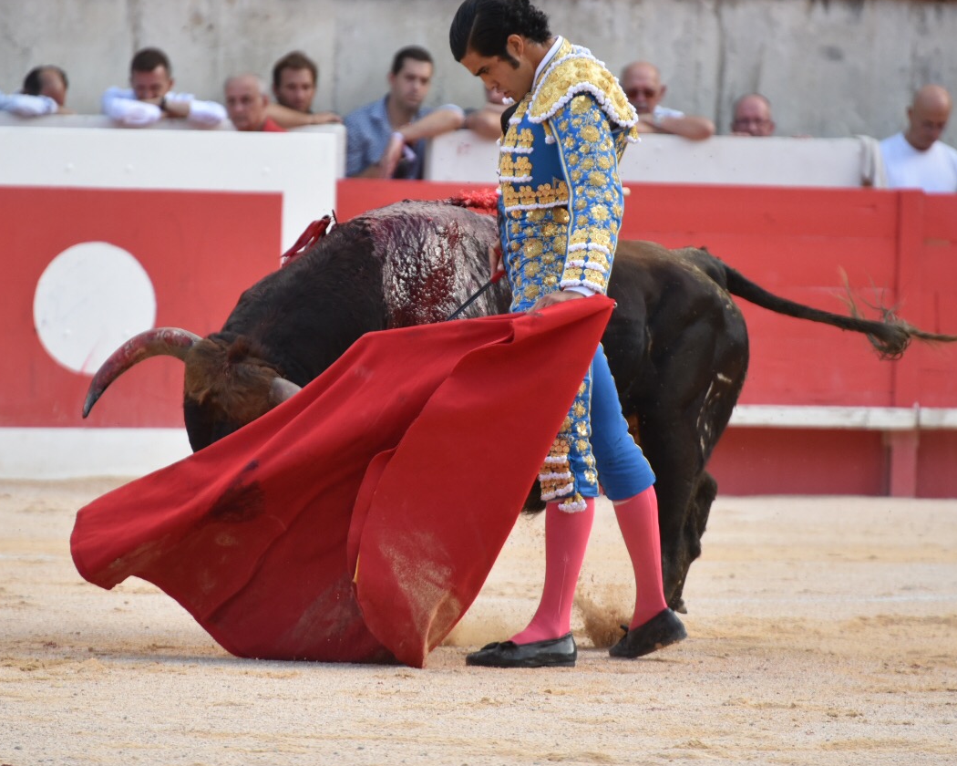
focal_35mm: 362
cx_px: 480
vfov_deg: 4.3
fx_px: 10253
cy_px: 292
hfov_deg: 5.3
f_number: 5.6
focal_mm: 250
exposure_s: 1/640
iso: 1100
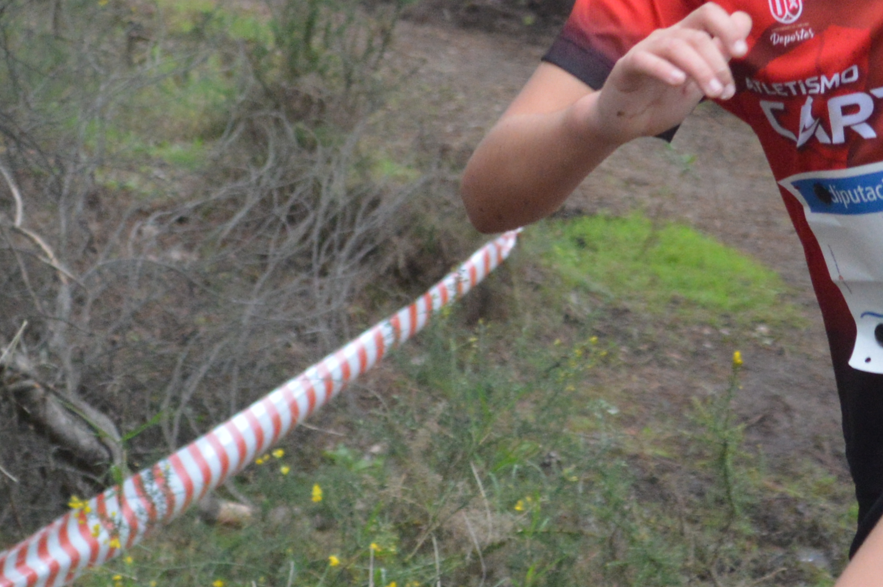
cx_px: 849
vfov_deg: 4.7
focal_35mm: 294
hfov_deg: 7.0
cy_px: 483
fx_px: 7199
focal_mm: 55
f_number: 5.6
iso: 1100
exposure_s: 1/500
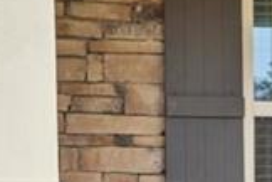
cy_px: 171
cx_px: 111
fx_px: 1148
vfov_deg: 9.0
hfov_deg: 13.5
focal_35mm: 152
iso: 100
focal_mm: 24
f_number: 5
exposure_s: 1/160
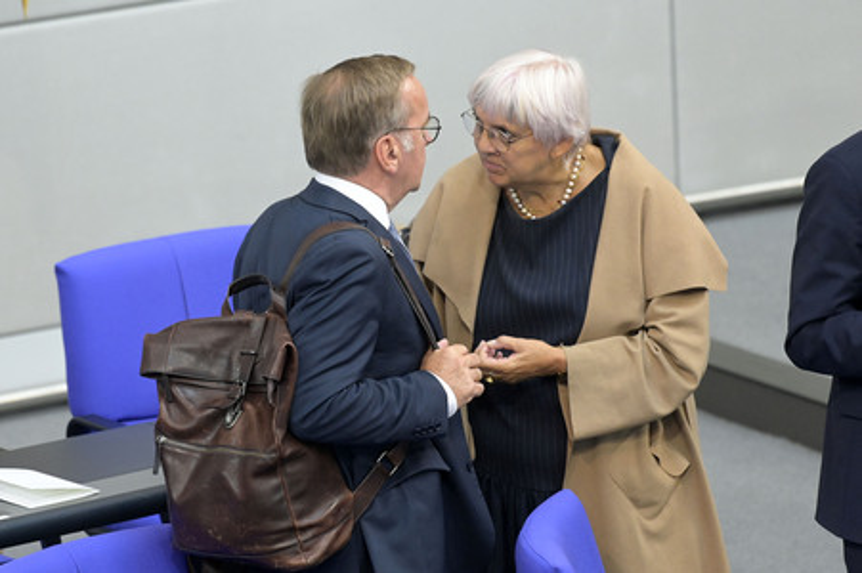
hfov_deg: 5.6
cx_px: 431
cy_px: 286
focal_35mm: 370
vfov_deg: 3.7
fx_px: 8853
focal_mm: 370
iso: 10000
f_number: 5.6
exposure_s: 1/250
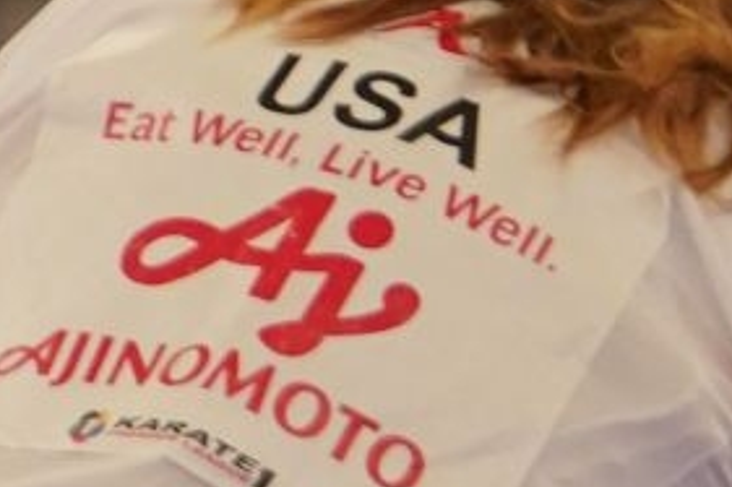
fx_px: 37878
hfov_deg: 1.1
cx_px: -1396
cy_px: 216
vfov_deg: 0.7
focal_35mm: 1864
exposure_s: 1/1000
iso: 1600
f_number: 2.8
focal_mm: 194
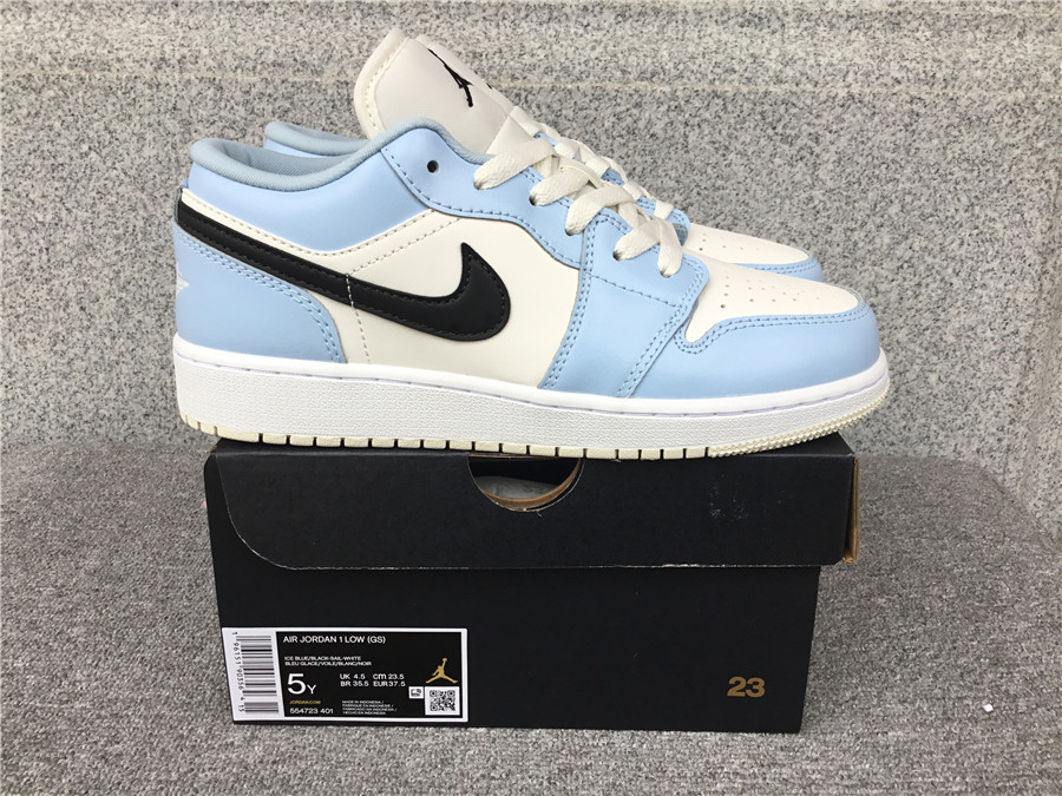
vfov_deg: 45.4
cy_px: 398
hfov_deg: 58.4
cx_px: 531
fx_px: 951
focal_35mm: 31
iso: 25
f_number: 2.4
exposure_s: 1/128
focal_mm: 3.3
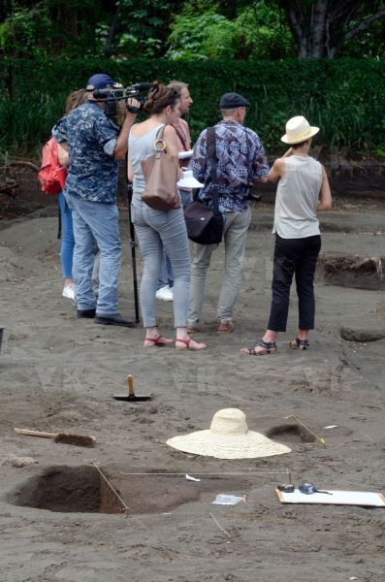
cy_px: 291
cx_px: 192
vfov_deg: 19.5
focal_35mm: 105
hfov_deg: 13.0
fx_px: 1693
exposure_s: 1/320
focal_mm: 70
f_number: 8
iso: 250
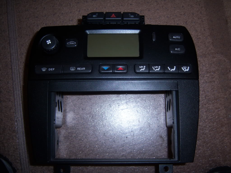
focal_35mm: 36
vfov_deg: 39.7
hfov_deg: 51.4
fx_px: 240
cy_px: 86
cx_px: 116
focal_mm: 7.5
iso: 80
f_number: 2.8
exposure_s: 1/60
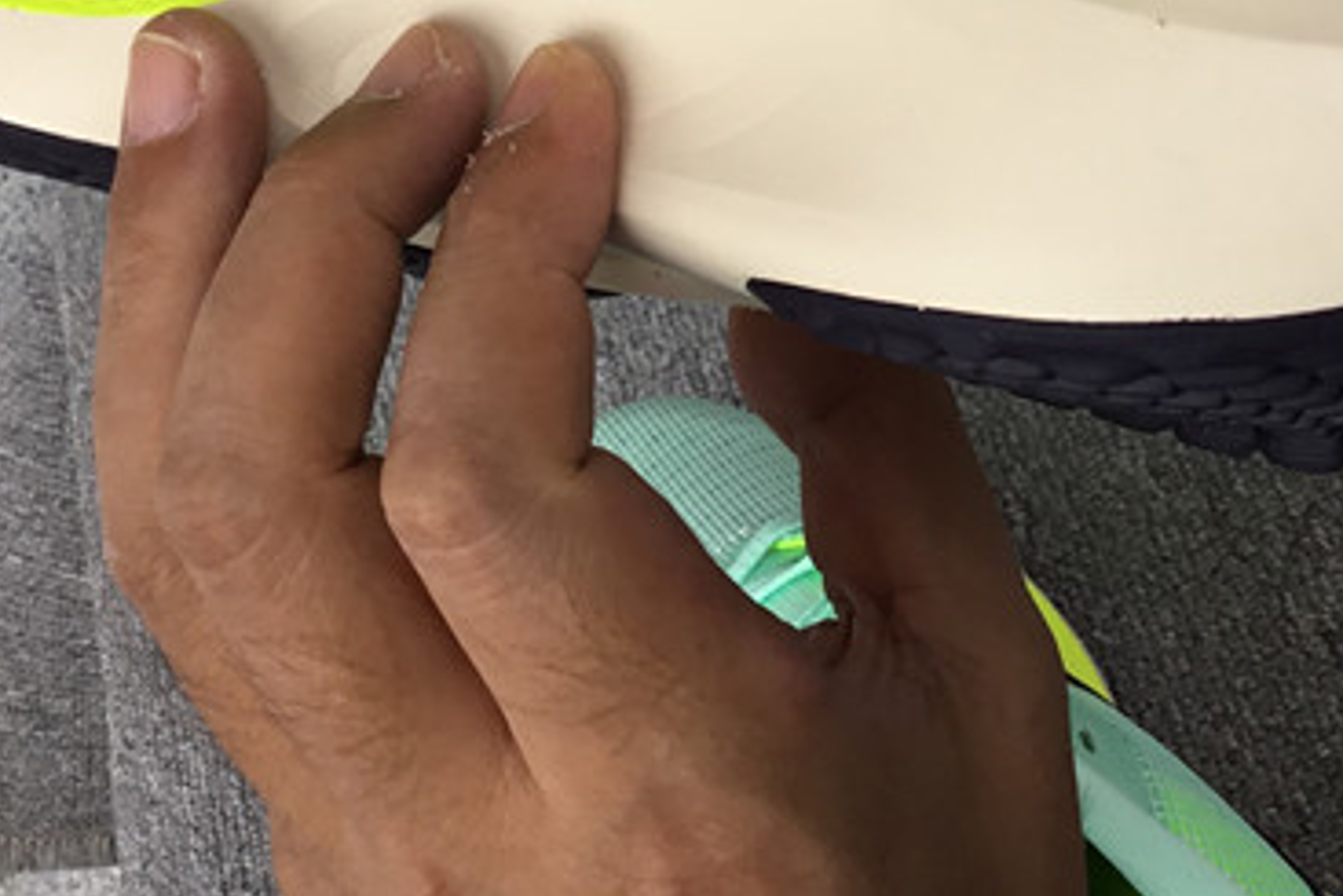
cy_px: -316
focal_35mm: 79
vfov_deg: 16.2
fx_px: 2948
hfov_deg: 25.6
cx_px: 776
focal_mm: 3.3
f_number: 2.4
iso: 25
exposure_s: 1/133
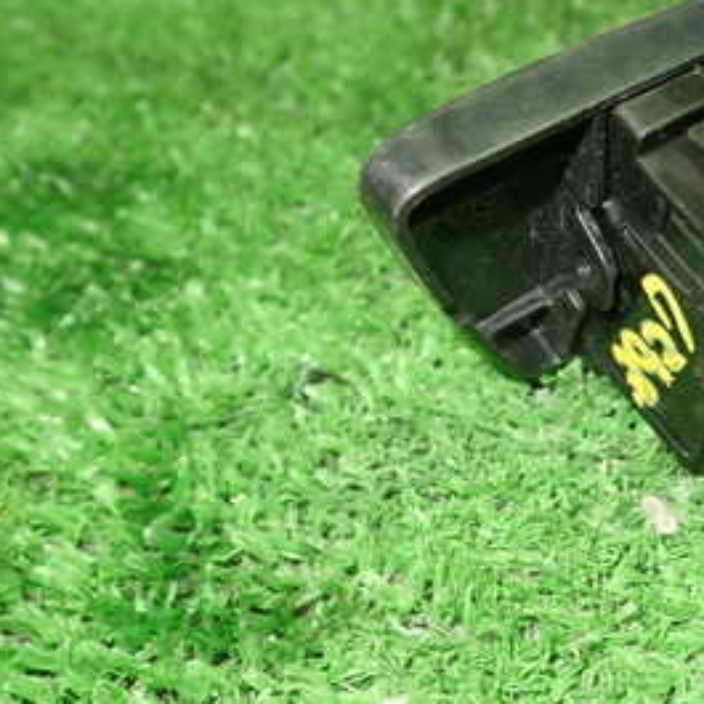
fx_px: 1381
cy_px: 335
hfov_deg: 27.1
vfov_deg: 28.6
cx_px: 699
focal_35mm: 60
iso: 320
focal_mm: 5.4
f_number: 2.3
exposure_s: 1/30
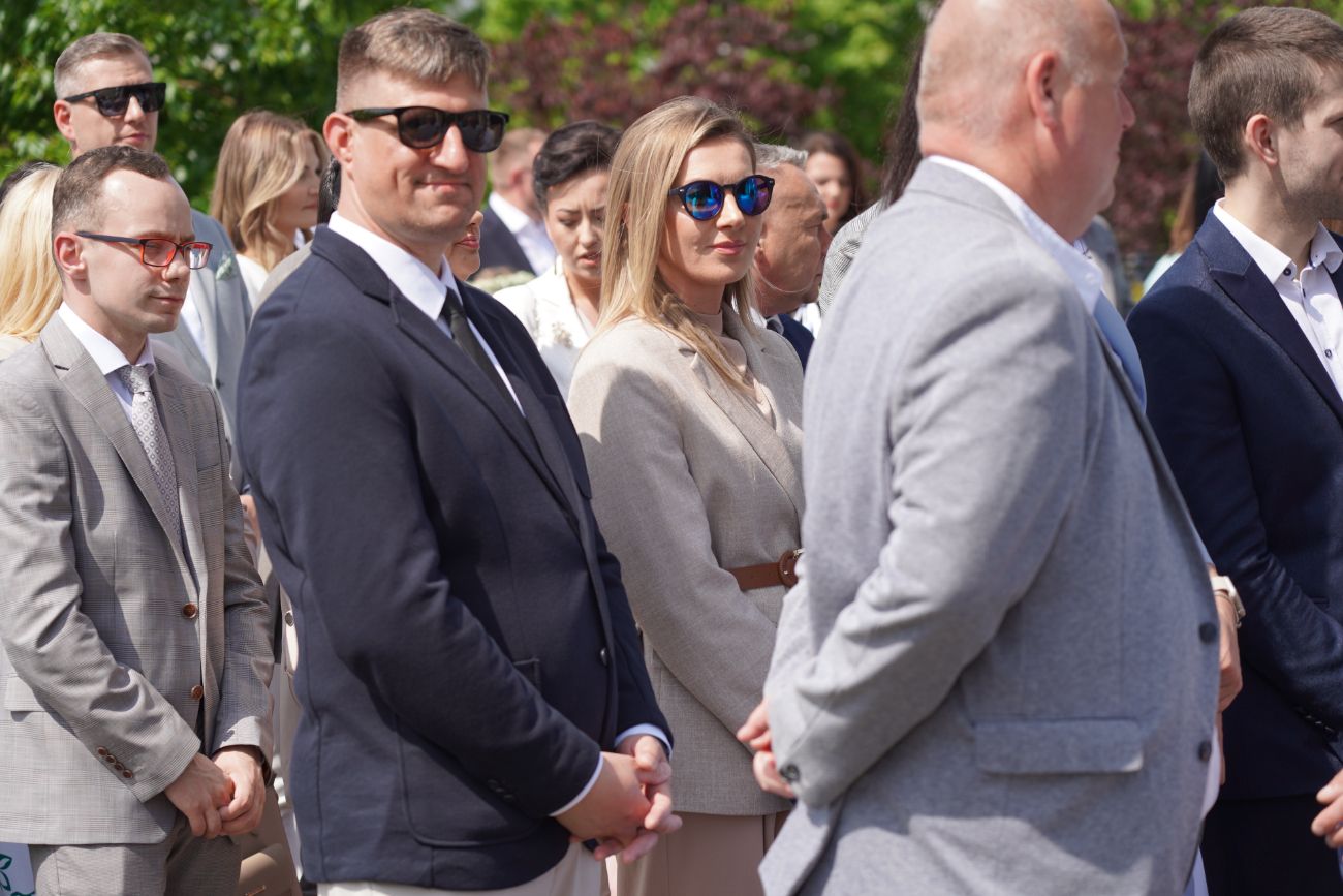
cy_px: 448
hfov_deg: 20.2
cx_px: 672
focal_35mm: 101
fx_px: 3768
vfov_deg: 13.6
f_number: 4.5
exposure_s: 1/640
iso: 100
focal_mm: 101
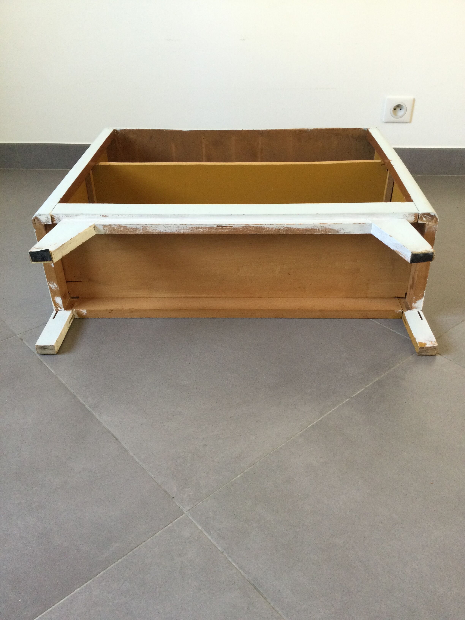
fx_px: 555
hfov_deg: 45.4
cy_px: 310
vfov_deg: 58.4
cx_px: 232
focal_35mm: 31
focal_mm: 3.3
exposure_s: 1/33
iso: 64
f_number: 2.4
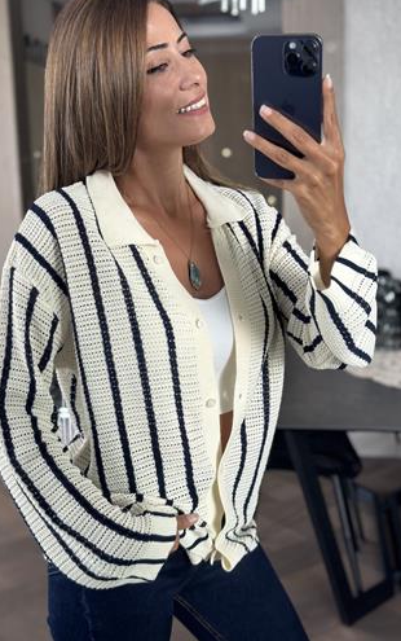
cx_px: 197
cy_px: 317
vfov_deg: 38.8
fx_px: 908
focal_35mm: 52
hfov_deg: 24.9
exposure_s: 1/60
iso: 200
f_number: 1.78
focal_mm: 6.86
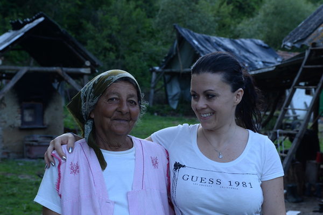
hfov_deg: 28.8
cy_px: 108
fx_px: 628
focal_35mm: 70
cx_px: 162
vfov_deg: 19.5
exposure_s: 1/30
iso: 100
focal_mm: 70
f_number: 9
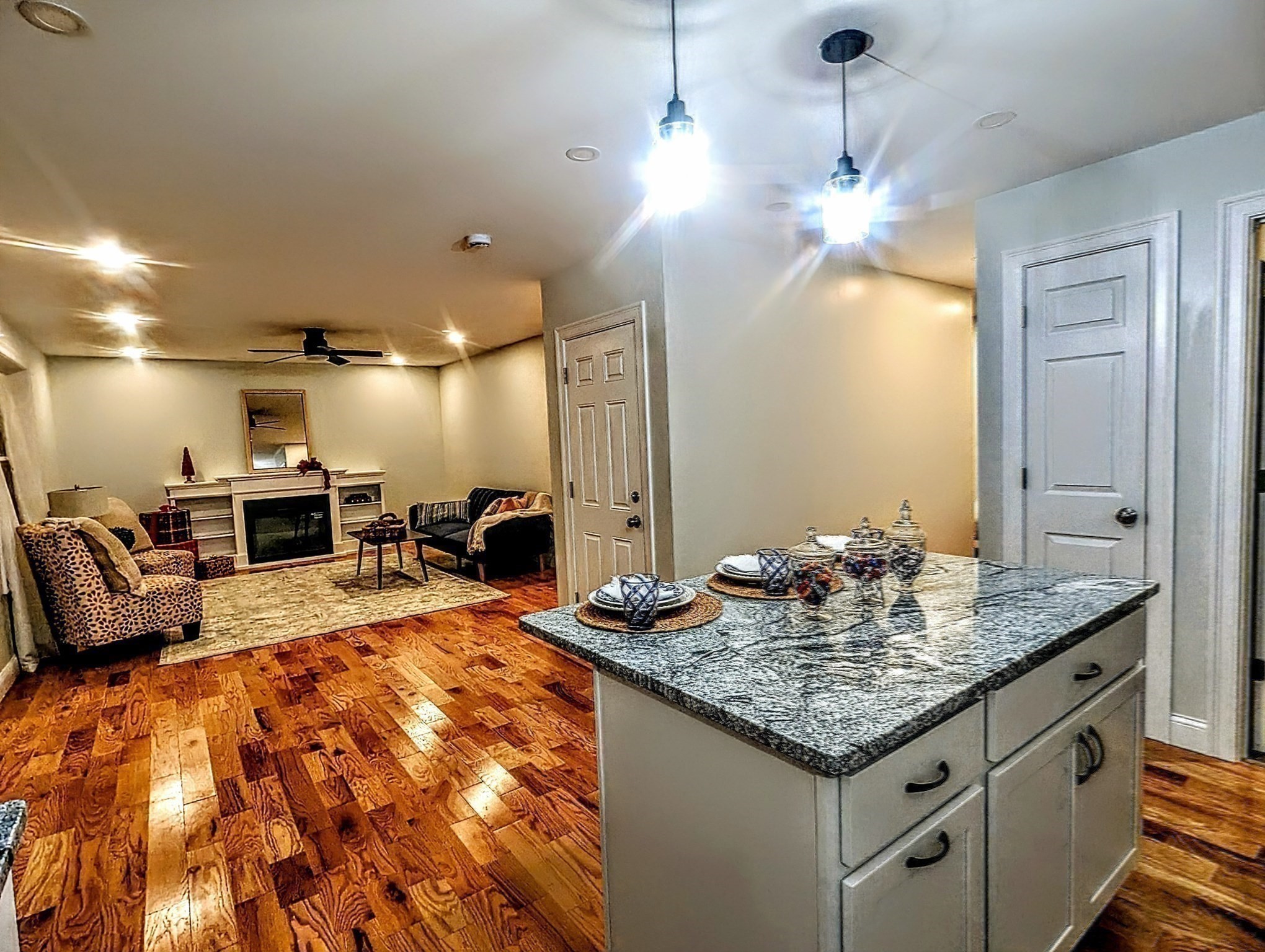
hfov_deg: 94.4
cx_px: 632
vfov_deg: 78.2
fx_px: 586
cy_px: 476
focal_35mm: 16
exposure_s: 1/30
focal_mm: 2.35
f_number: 2.2
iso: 128
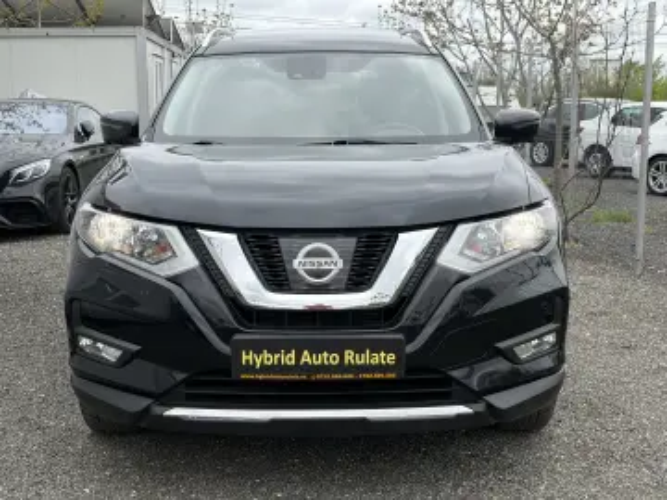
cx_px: 334
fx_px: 1002
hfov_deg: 36.8
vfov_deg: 28.0
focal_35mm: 52
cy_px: 250
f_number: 1.6
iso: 32
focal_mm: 5.96
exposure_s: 1/1287
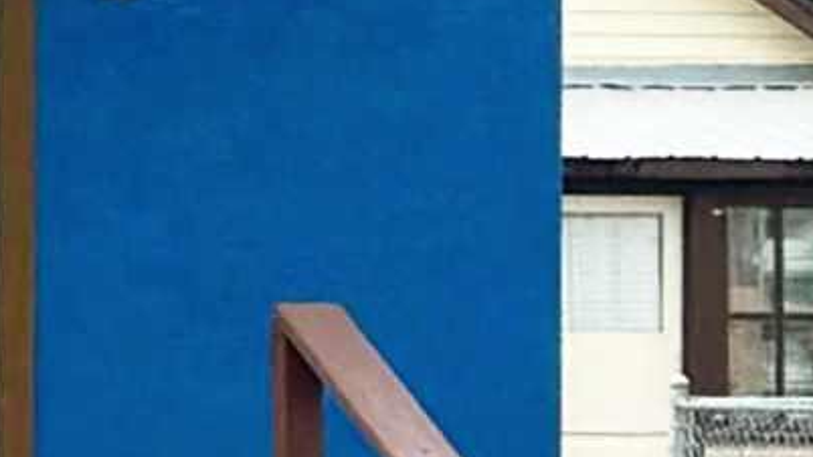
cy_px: 107
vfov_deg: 3.0
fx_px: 8622
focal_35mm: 400
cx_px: -2146
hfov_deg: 5.0
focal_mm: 6.86
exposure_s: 1/2070
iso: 80
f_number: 1.78
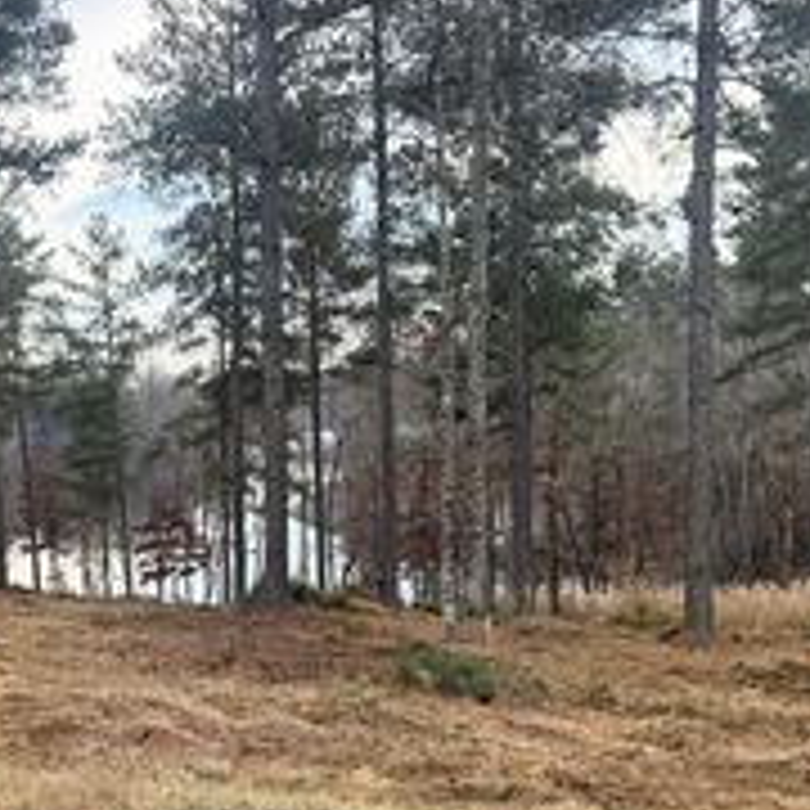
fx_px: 1562
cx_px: 126
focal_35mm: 59
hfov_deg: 28.3
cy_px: 713
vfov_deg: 28.1
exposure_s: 1/1493
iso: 80
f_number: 1.78
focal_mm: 6.76
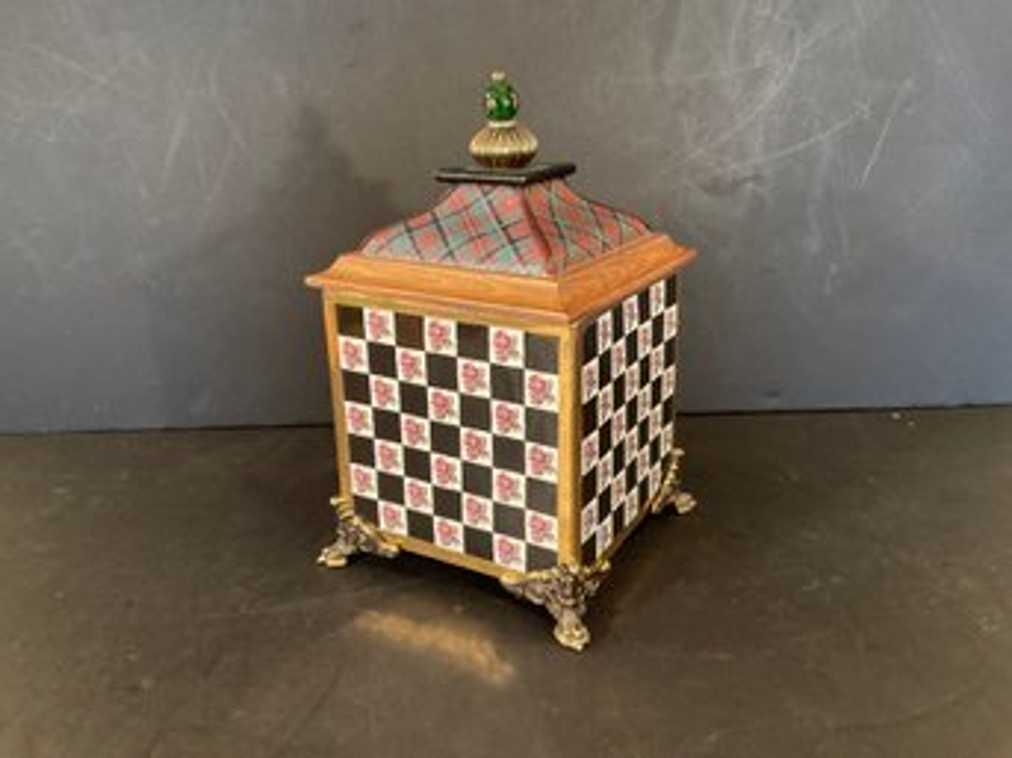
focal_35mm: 29
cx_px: 506
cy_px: 379
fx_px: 848
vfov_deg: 48.2
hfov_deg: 61.7
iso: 250
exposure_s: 1/40
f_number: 1.8
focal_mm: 3
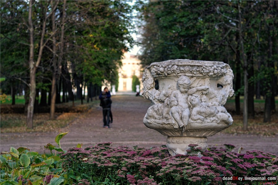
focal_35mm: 75
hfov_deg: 27.0
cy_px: 92
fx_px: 578
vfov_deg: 18.1
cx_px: 139
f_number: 2.8
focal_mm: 50
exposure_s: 1/320
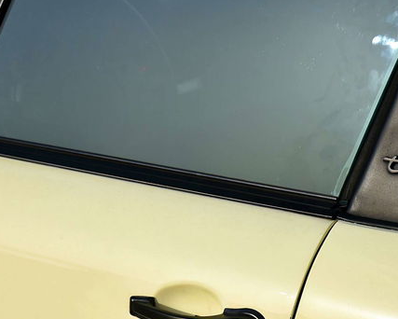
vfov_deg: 9.3
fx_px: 1968
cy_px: 184
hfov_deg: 11.5
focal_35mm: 167
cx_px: 213
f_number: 9
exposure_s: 1/500
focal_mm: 66
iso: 100
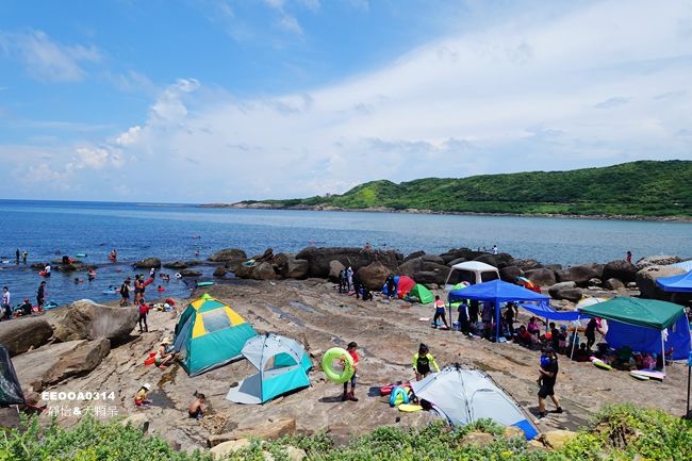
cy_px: 230
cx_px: 346
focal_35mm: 24
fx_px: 461
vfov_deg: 53.1
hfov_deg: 73.8
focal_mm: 8.8
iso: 125
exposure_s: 1/160
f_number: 4
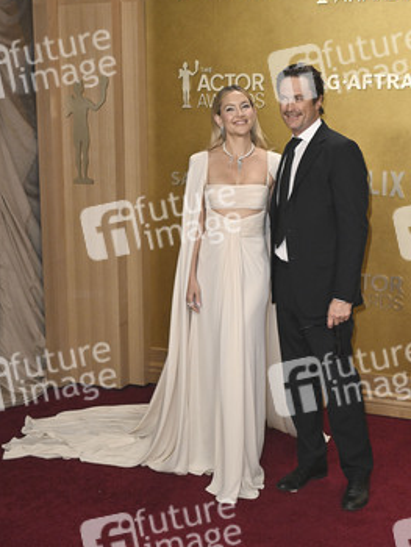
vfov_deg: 42.0
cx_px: 206
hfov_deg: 32.2
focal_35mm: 45
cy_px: 302
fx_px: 712
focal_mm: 41
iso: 2500
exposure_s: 1/320
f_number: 6.3
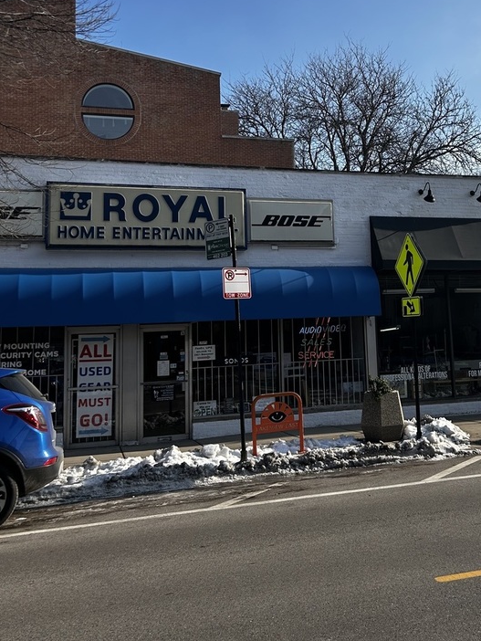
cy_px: 246
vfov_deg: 46.4
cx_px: 354
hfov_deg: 35.3
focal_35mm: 40
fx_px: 741
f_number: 1.5
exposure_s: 1/3968
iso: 50
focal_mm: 5.7
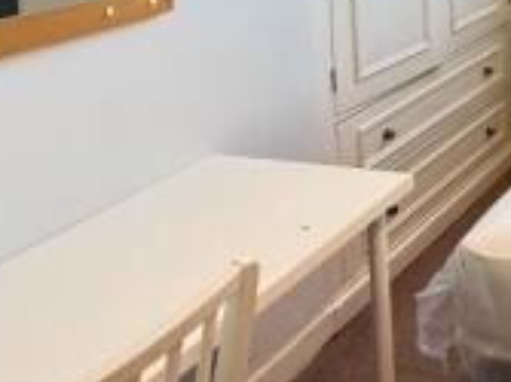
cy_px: -160
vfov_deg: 24.4
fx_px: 723
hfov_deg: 29.5
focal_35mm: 49
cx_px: 699
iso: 320
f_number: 2.2
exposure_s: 1/90
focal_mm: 2.22
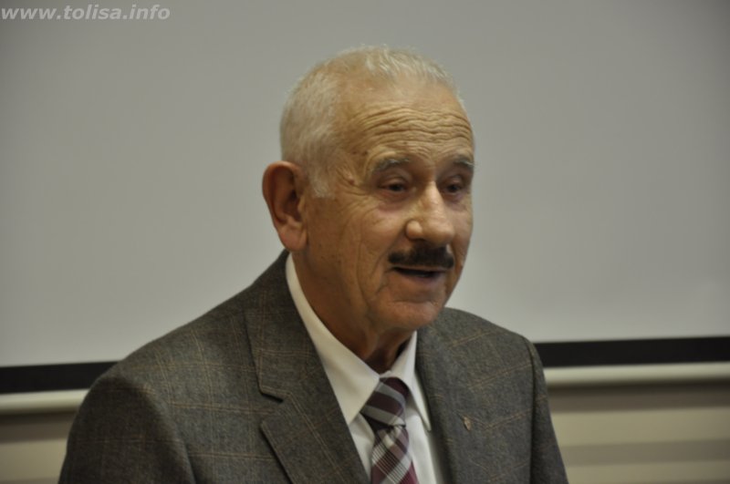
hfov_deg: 13.1
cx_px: 365
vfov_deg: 8.7
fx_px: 3189
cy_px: 242
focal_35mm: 158
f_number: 5.6
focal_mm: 105
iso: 800
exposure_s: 1/40
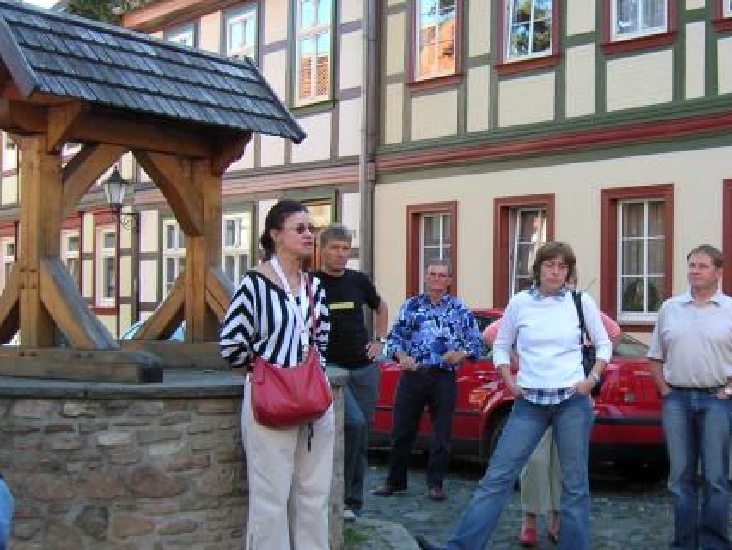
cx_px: 534
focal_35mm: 51
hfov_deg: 36.7
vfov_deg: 28.6
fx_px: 1079
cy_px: 301
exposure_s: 1/83.5
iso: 50
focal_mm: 5.7
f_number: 2.9
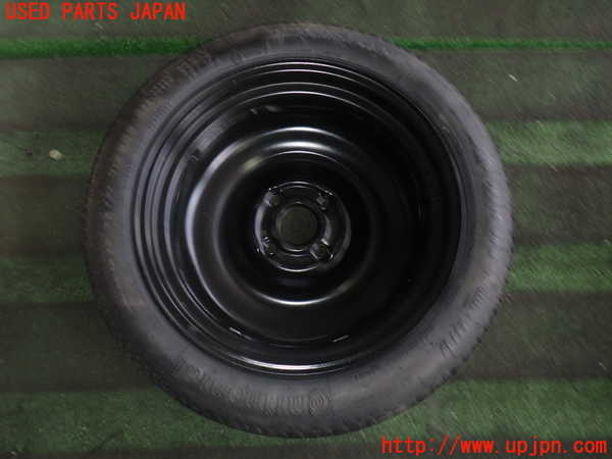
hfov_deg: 60.0
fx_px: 530
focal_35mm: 30
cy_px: 230
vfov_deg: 46.8
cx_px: 306
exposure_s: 1/30
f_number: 6.3
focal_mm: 5.4
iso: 200
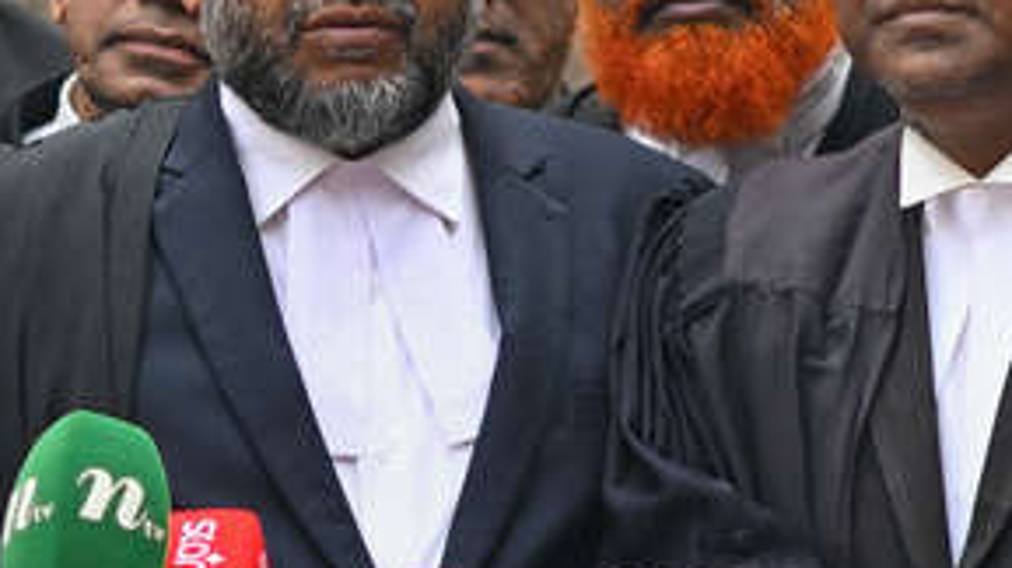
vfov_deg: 2.6
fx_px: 12655
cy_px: -98
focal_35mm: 472
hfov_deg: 4.6
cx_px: 294
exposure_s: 1/1000
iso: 320
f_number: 2
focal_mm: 85
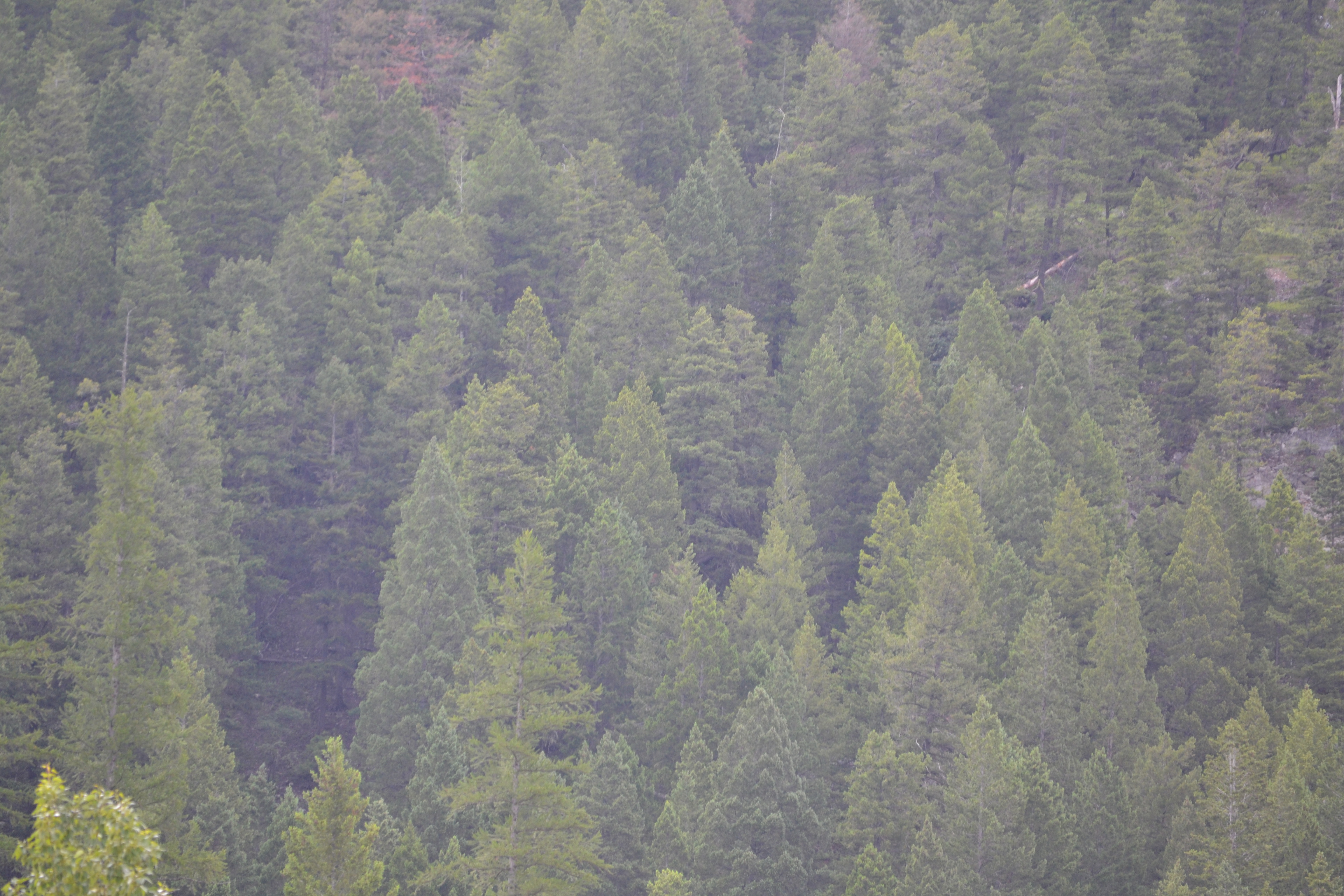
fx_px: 8959
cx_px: 672
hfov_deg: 8.6
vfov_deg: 5.7
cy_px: 448
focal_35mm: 240
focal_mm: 160
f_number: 5.3
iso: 450
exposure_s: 1/125
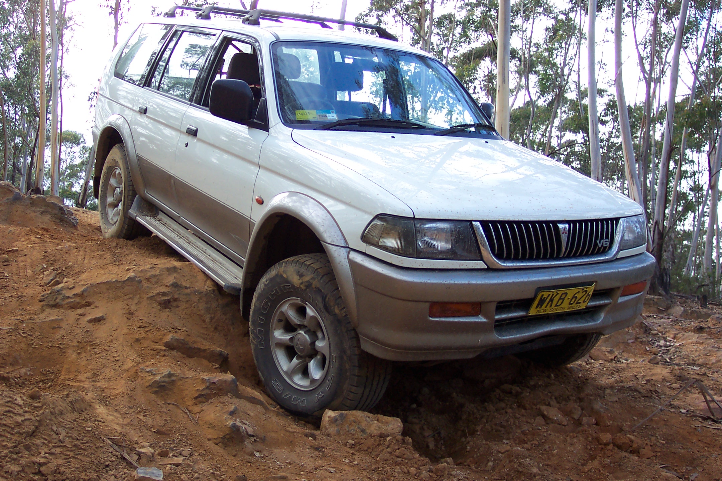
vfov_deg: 35.1
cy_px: 240
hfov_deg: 50.7
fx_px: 762
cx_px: 361
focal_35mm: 38
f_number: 2.8
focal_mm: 8
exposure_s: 1/180
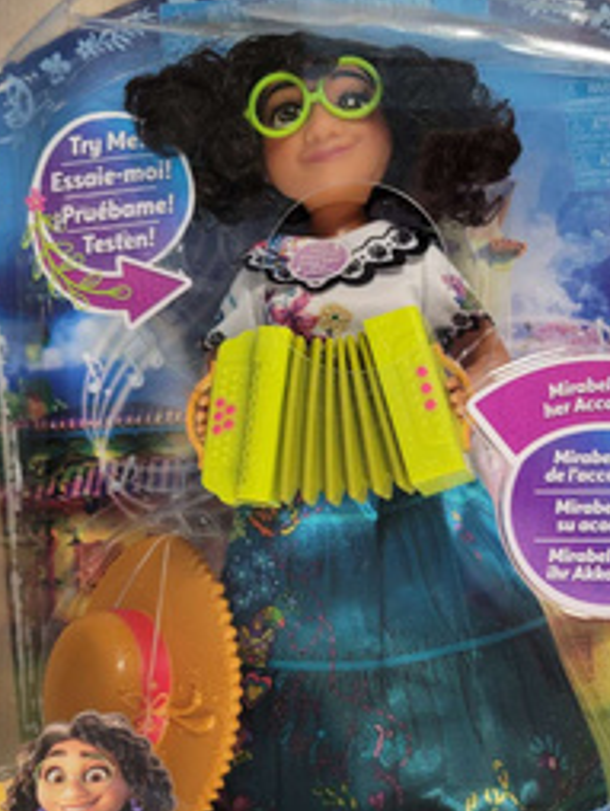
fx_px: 1079
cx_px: 390
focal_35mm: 46
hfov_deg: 31.4
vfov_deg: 40.7
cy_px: 543
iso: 160
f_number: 1.8
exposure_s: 1/50
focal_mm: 5.4
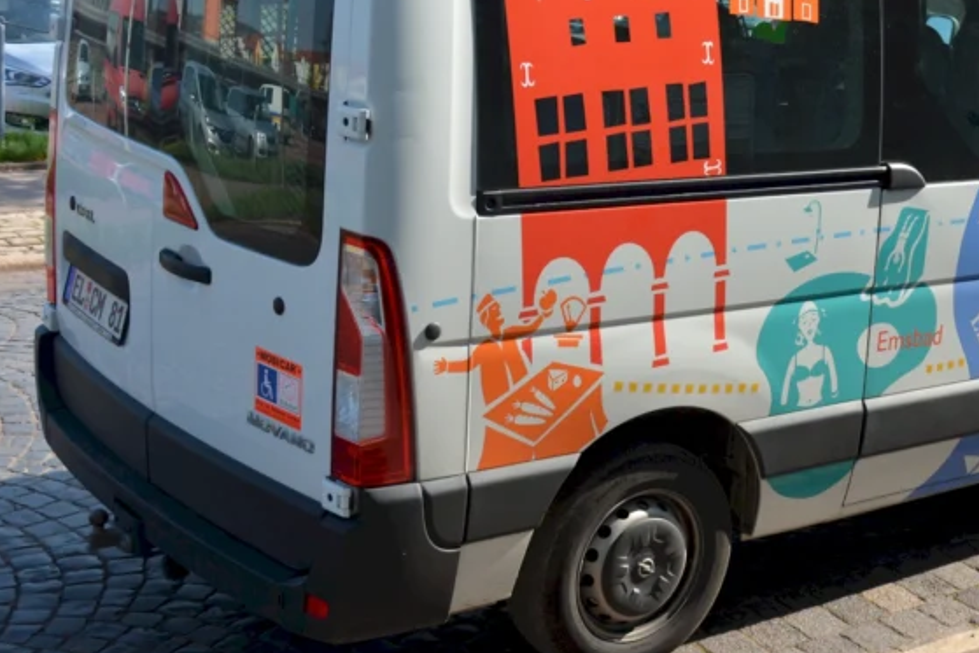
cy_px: 220
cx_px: 827
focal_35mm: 66
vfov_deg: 20.6
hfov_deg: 29.6
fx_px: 1795
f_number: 4.5
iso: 400
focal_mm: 24
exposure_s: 1/1250
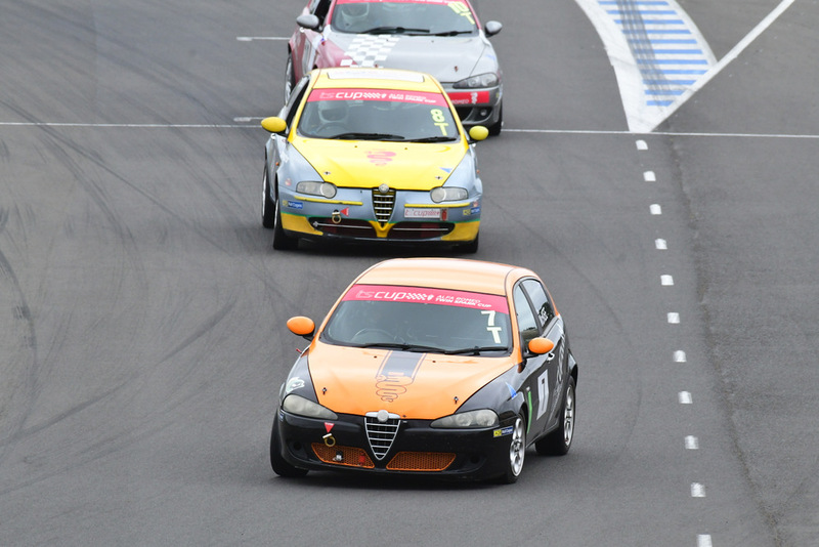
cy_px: 274
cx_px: 410
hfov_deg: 2.7
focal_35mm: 750
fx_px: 17068
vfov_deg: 1.8
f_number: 11
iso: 1250
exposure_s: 1/640
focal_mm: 500
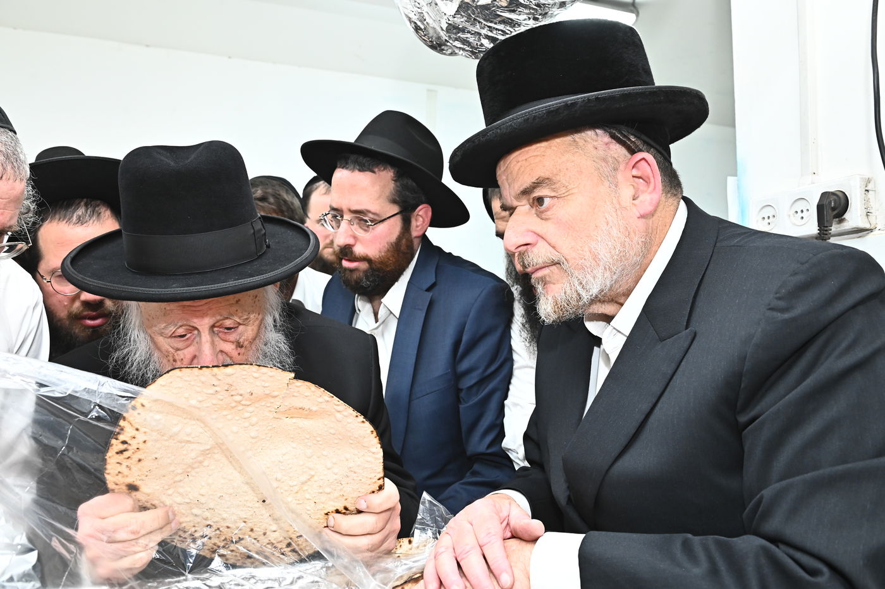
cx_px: 442
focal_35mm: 31
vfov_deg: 42.3
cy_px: 294
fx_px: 762
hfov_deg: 60.3
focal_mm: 31
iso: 2500
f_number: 7.1
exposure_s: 1/200
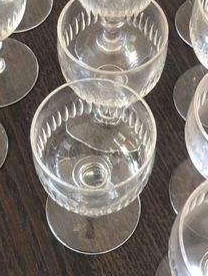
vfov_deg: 28.3
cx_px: 105
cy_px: 55
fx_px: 536
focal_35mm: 67
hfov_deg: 21.9
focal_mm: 4.15
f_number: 2.2
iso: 125
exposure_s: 1/33
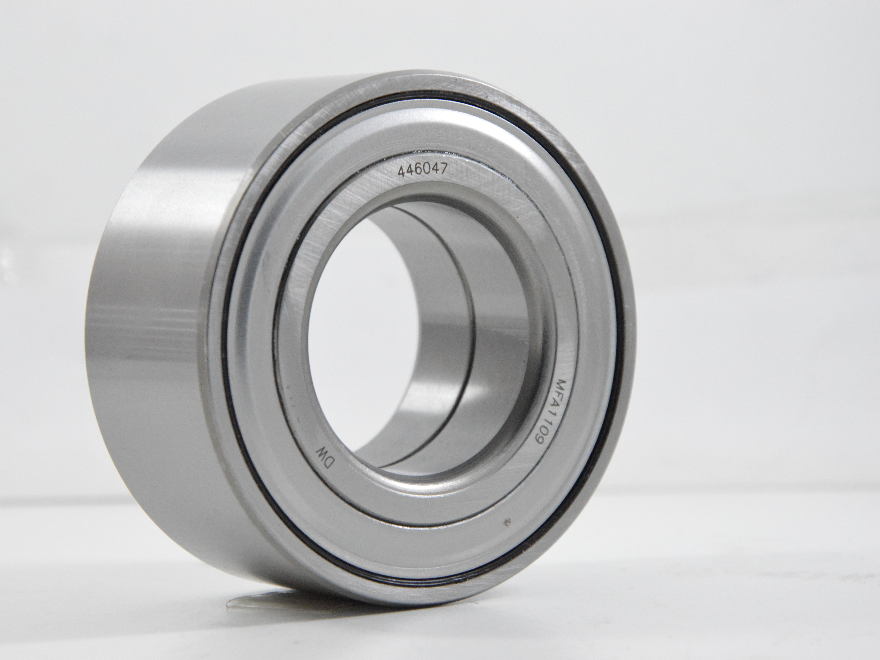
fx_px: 3330
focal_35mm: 131
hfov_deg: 15.1
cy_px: 332
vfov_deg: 11.3
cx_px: 414
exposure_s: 1/100
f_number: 8
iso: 3200
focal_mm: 80
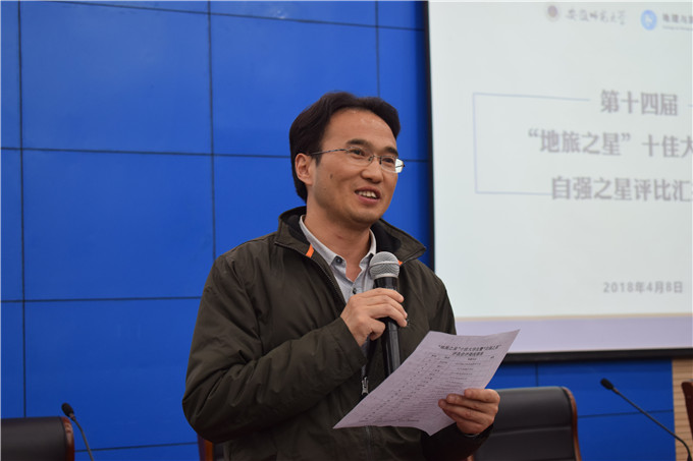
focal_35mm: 82
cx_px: 346
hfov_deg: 24.6
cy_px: 230
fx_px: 1588
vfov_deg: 16.5
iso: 500
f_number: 5.6
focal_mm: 55
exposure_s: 1/25
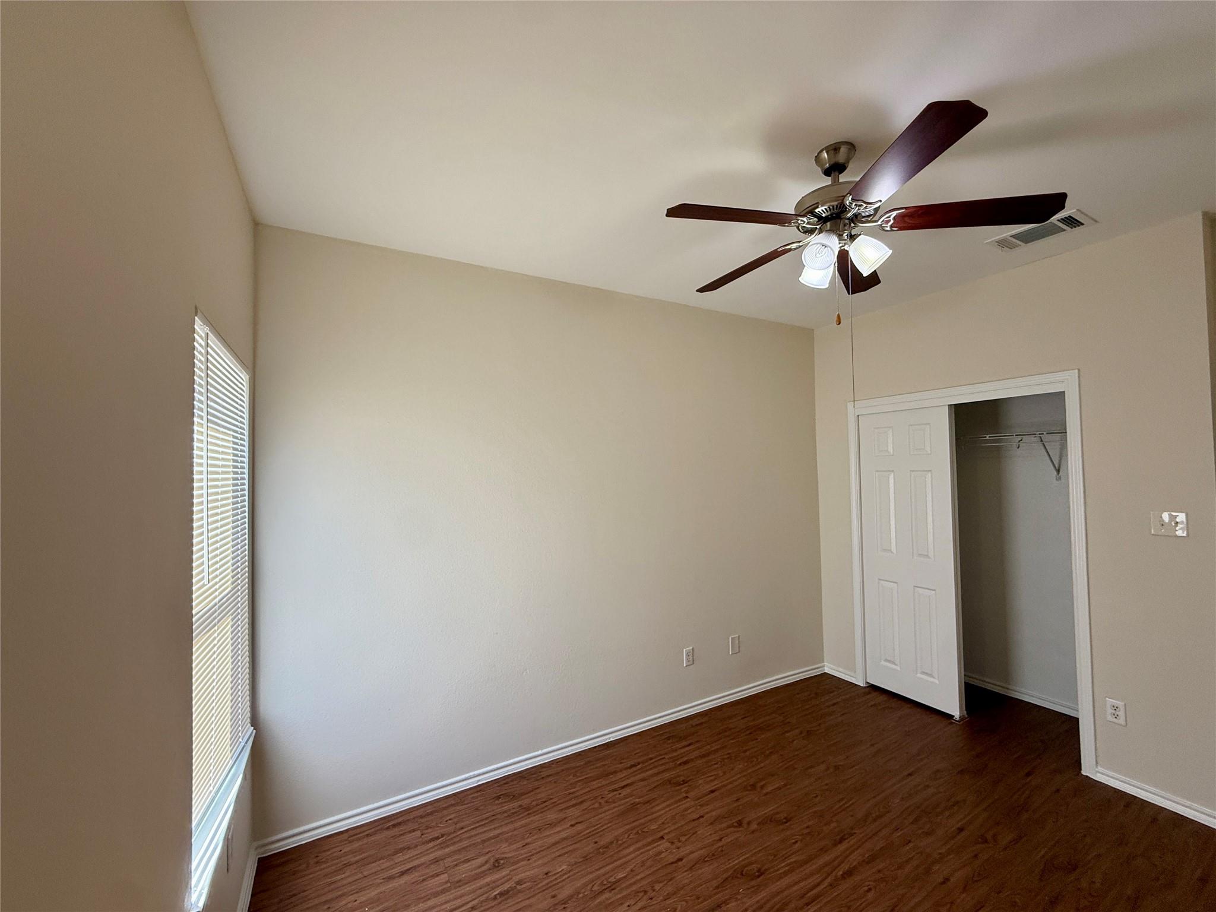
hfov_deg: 102.1
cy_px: 456
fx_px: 492
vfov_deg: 85.7
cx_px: 608
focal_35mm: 14
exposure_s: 1/120
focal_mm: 2.22
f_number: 2.2
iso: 100
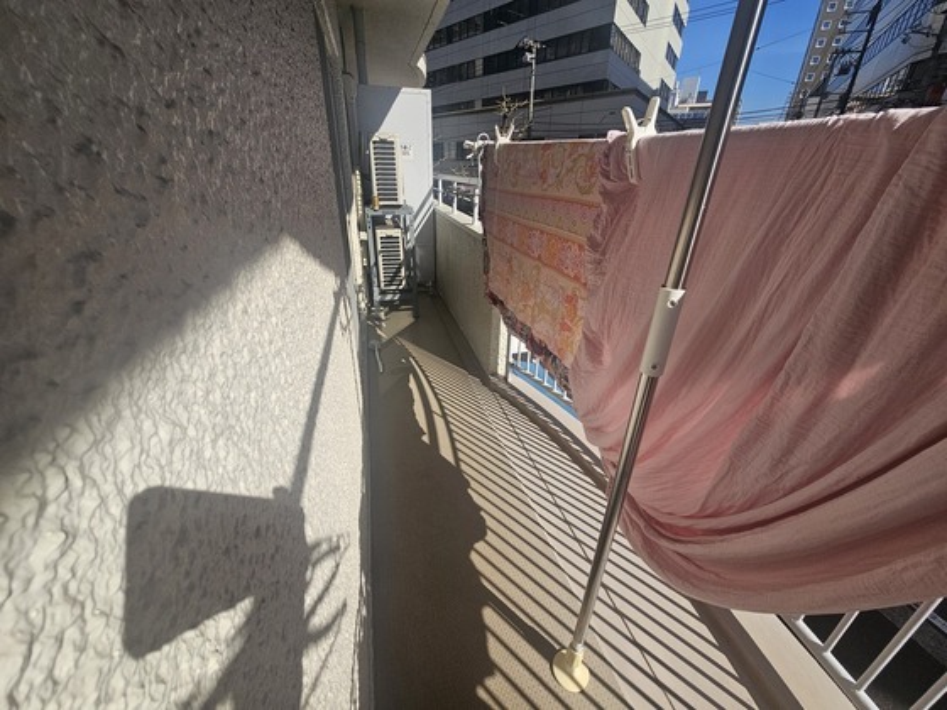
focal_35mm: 13
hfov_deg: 106.2
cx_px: 474
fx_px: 356
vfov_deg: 89.9
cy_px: 355
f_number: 2.2
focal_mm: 2.2
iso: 50
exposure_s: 1/2723
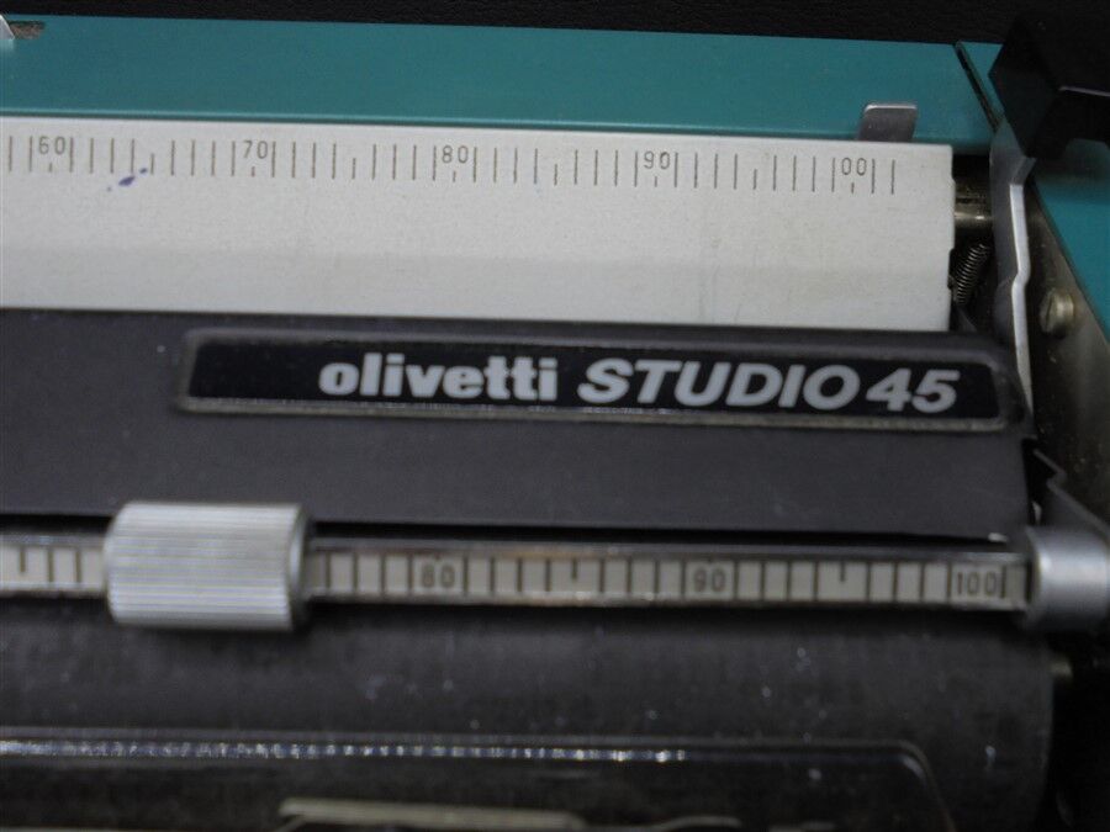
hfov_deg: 54.0
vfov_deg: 41.8
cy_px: 416
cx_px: 555
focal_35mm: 34
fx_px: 1090
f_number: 4
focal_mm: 6.1
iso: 100
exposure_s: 1/50
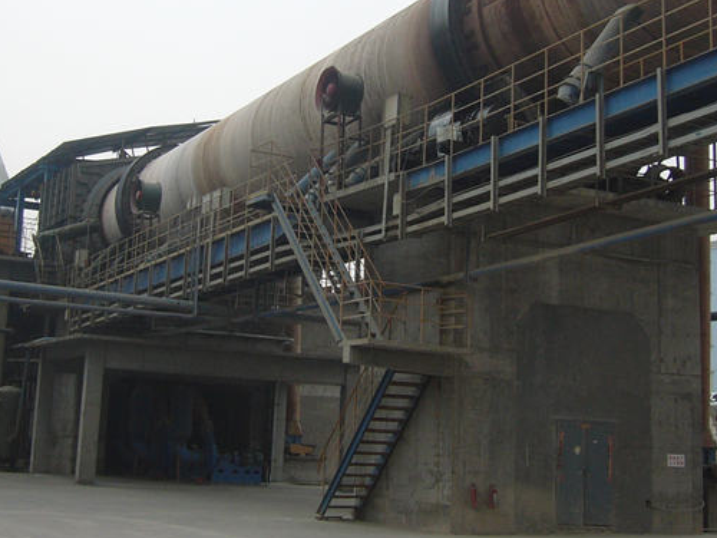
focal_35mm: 56
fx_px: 1160
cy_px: 185
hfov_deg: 34.2
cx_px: 282
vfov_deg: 26.0
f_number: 8
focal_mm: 5.8
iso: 100
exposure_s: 1/100
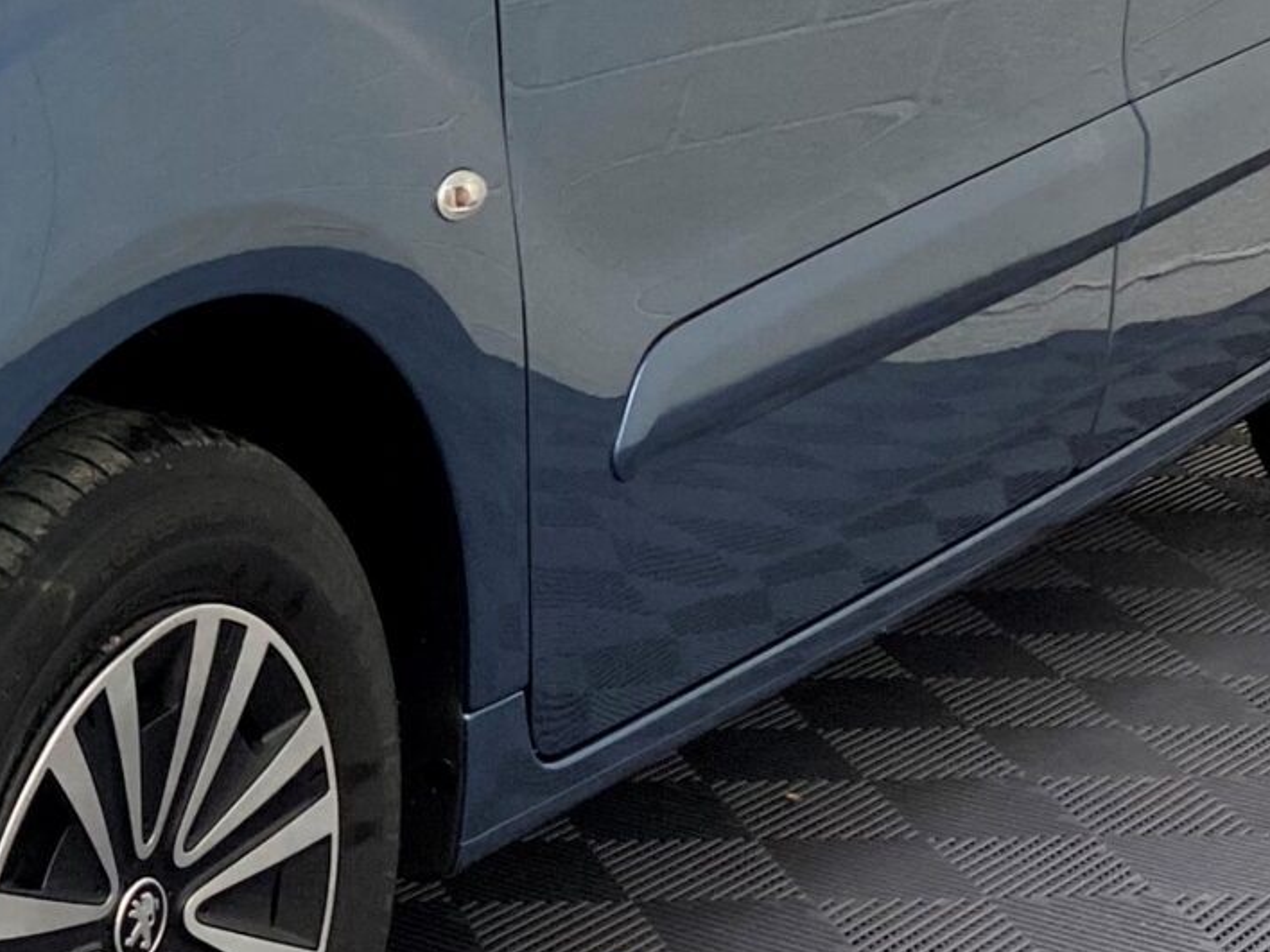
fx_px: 3449
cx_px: -219
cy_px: 142
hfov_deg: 19.7
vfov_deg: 15.6
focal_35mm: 94
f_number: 1.8
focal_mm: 4.25
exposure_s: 1/100
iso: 125
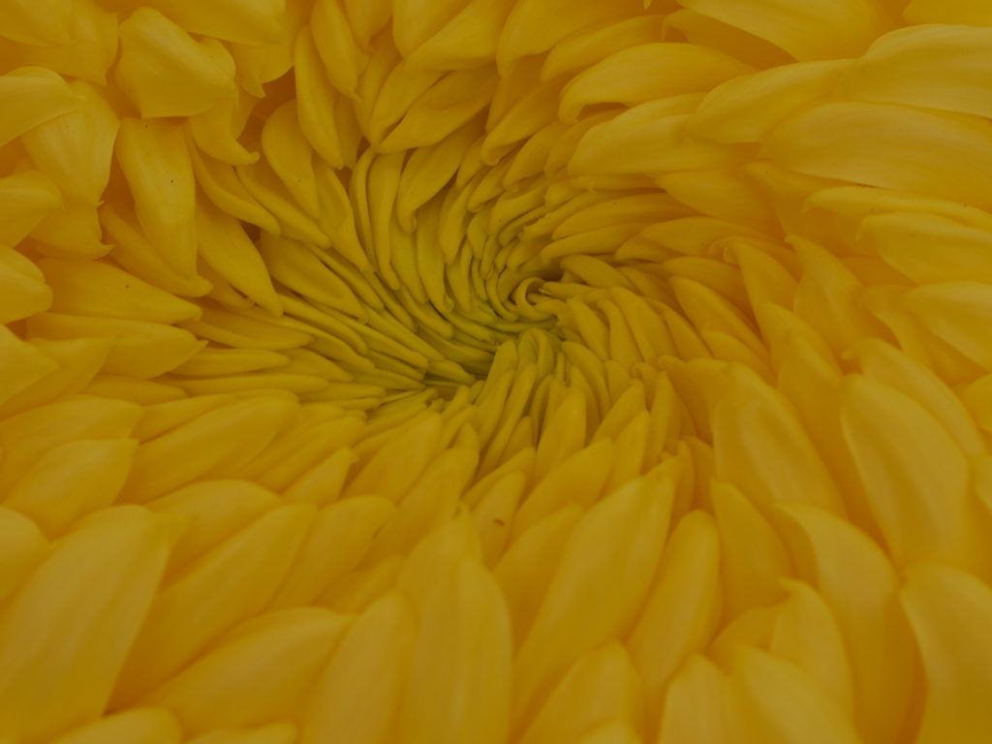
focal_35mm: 120
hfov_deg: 16.4
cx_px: 496
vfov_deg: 12.3
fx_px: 3439
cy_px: 372
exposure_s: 1/125
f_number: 8
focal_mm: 60
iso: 250
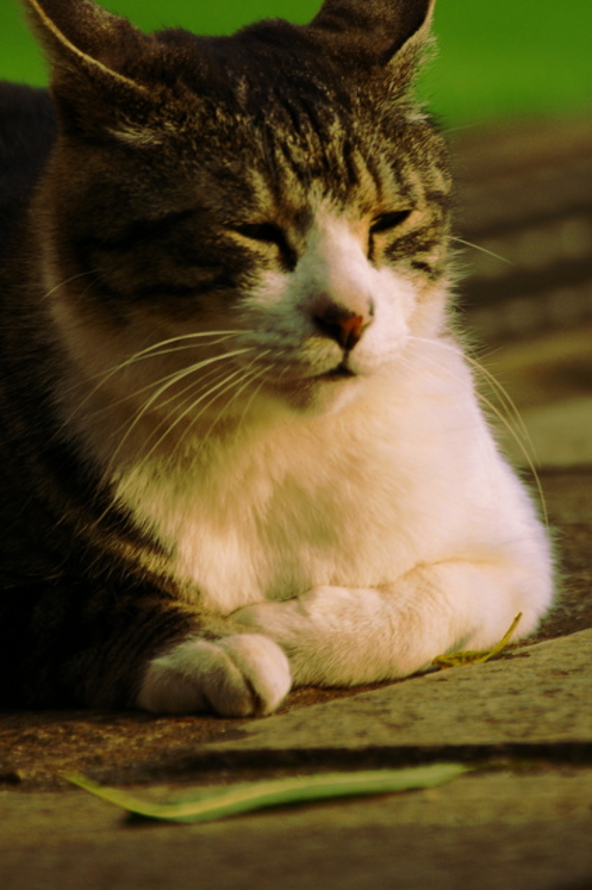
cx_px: 320
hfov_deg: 1.9
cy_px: 259
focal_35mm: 725
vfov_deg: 2.8
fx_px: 17911
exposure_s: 1/250
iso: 200
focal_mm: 300
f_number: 5.6
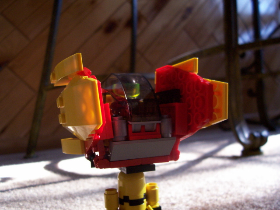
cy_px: 105
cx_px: 140
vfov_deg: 41.8
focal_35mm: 34
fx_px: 275
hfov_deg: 54.0
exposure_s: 1/24.5
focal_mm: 5.6
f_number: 2.7
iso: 160
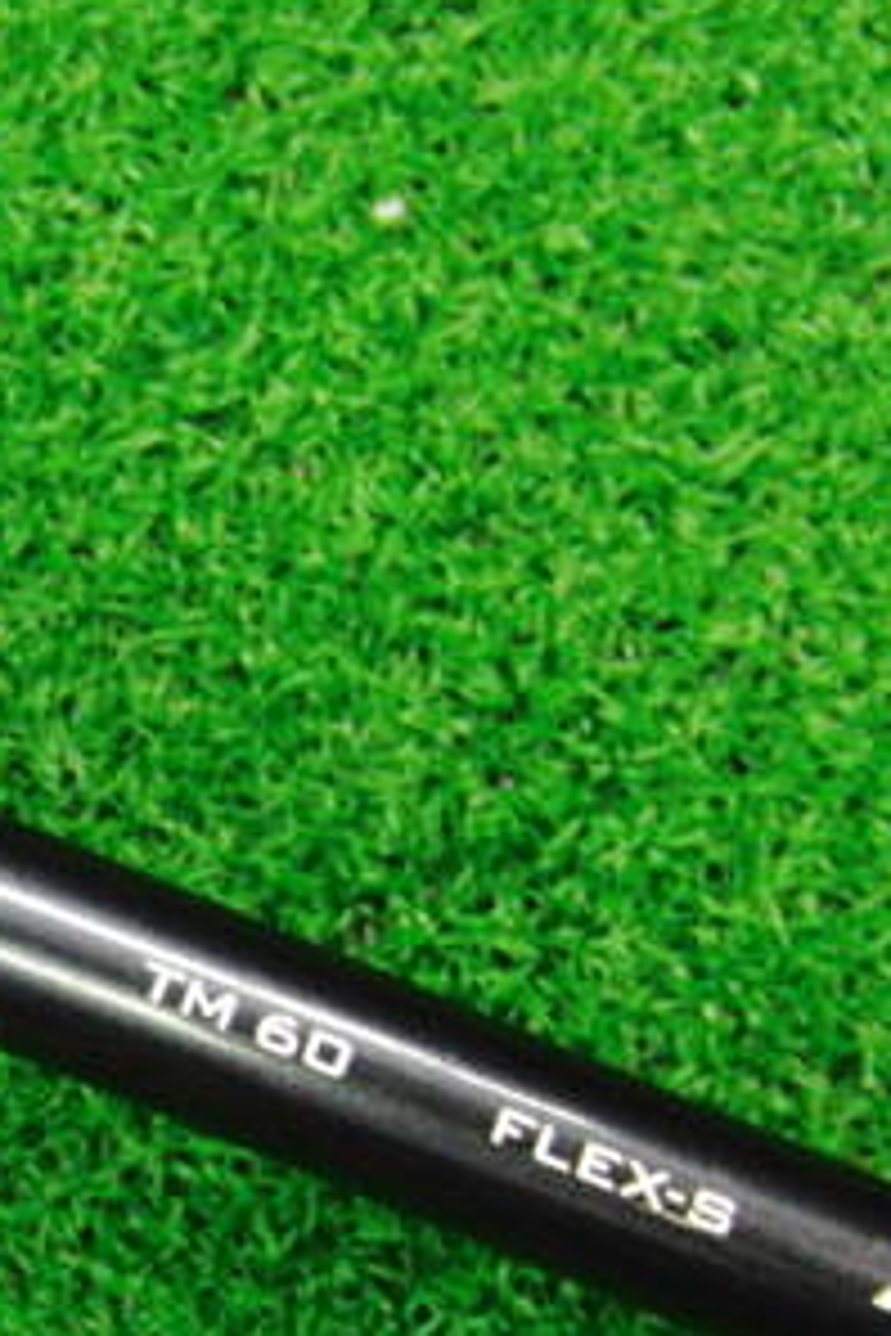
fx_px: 3081
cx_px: -207
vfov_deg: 24.4
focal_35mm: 83
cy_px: 873
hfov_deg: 15.8
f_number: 3.6
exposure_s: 1/25
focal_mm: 6.42
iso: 400
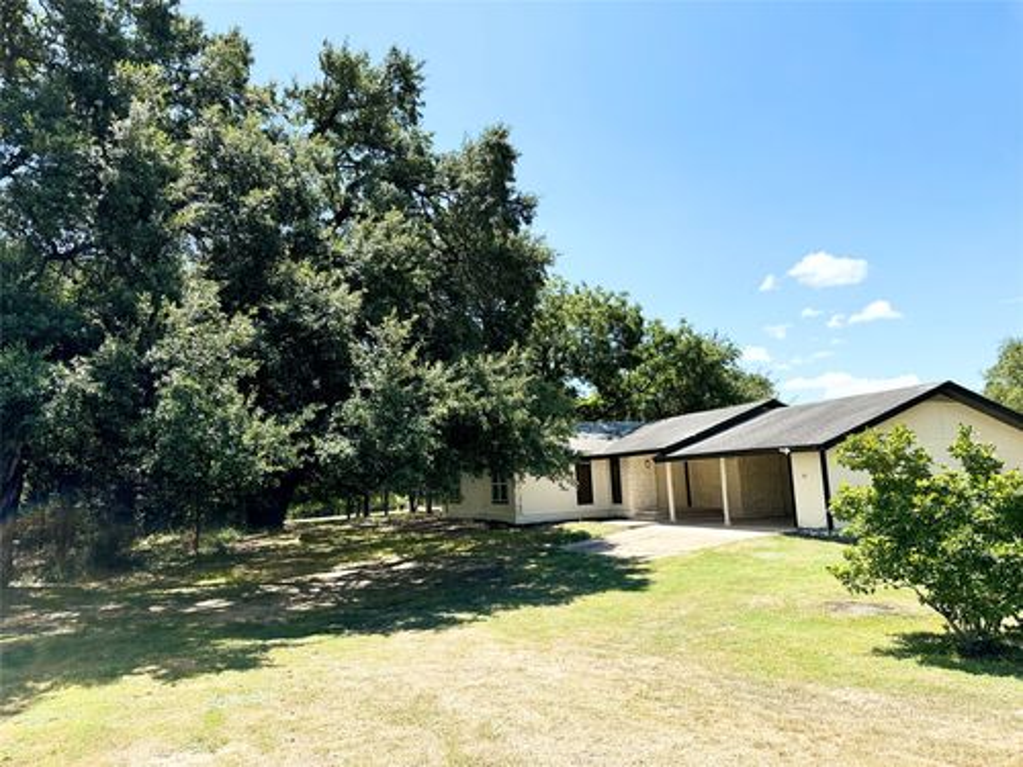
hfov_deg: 71.6
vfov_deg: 56.8
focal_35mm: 24
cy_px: 384
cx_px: 512
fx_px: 709
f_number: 1.78
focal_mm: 6.76
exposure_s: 1/3247
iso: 80
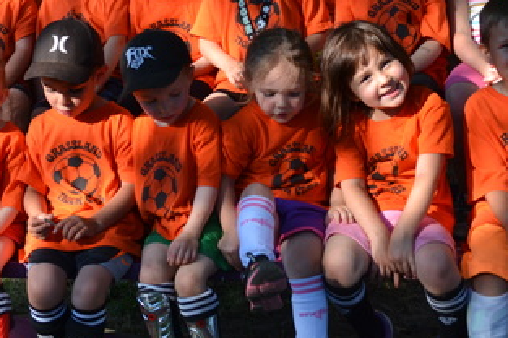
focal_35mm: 76
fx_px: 1071
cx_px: 206
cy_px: 10
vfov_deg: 17.5
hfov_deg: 26.6
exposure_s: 1/160
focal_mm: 22
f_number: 6.3
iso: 100
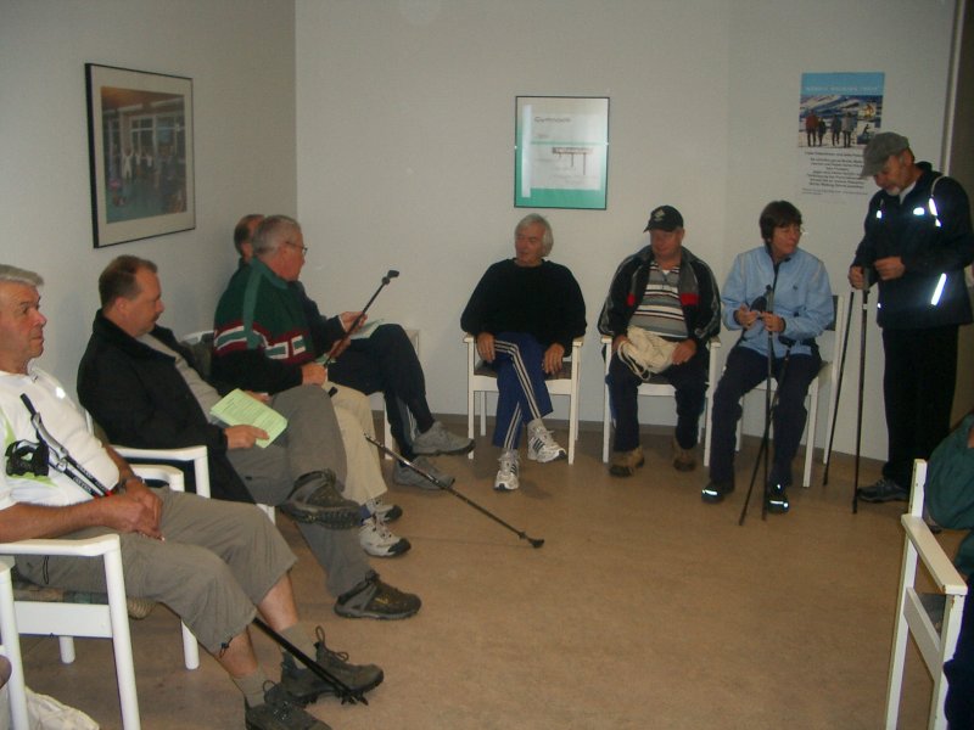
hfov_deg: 52.6
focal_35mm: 35
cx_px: 487
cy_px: 365
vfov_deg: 40.7
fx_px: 985
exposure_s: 1/40
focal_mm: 5.8
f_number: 2.6
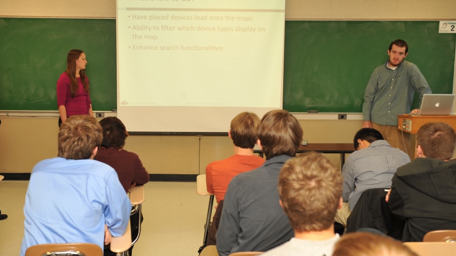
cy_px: 127
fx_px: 520
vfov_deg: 27.7
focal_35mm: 43
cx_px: 195
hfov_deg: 47.2
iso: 200
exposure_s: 1/60
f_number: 5
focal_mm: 35
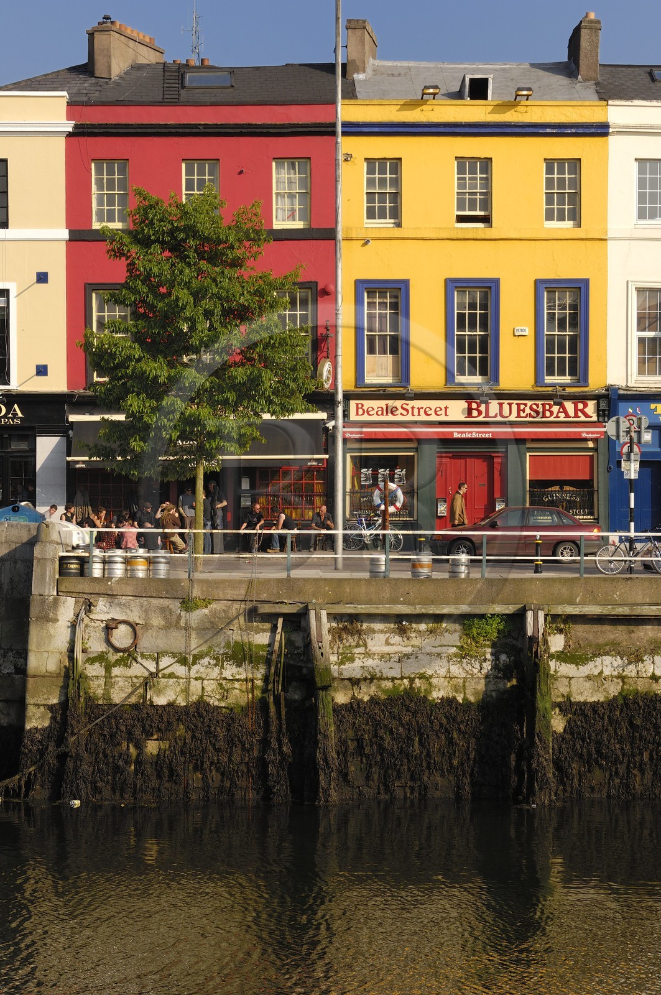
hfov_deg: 14.7
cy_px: 498
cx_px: 330
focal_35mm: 93
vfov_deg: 21.9
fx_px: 2567
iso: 100
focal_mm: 62
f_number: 9.5
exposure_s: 1/160
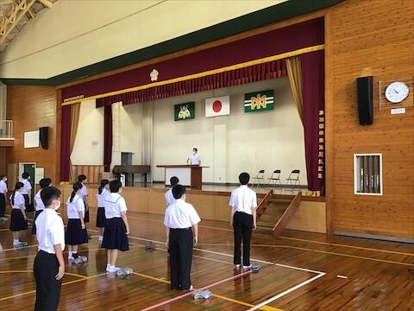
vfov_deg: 45.4
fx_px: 371
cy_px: 156
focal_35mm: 31
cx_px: 207
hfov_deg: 58.4
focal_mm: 3.3
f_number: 2.4
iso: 64
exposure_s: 1/30
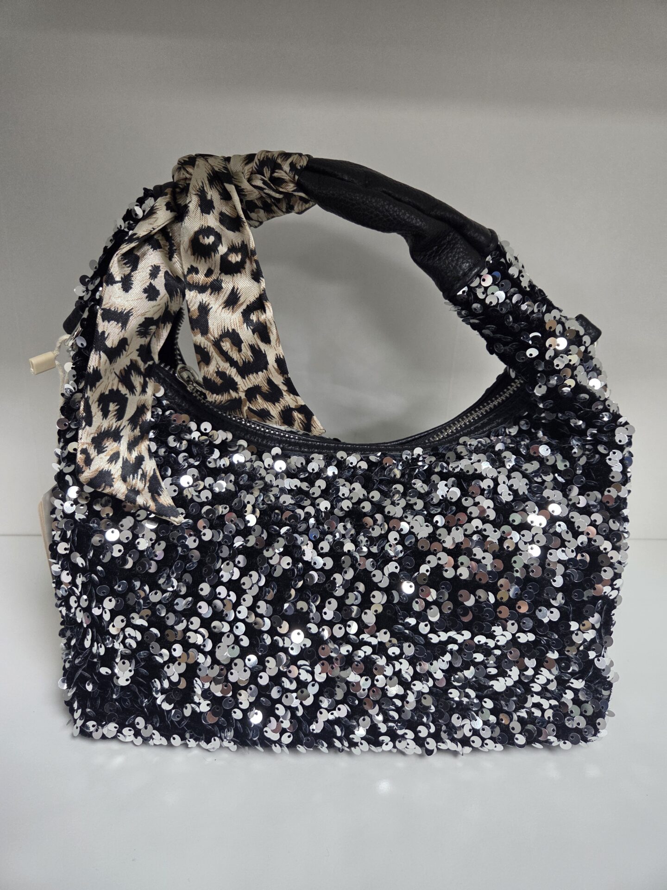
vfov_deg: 73.9
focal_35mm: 23
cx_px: 334
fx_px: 591
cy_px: 445
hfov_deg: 58.9
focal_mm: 5.4
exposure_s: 1/100
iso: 250
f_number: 1.8
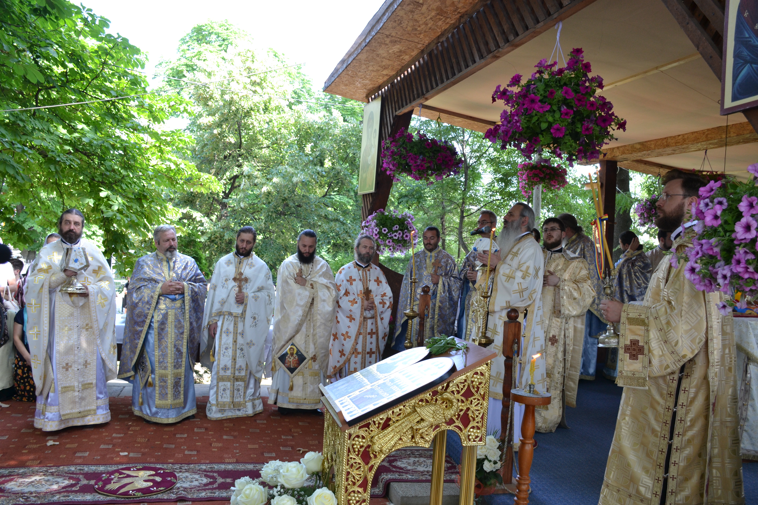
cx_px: 379
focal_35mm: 30
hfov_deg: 61.9
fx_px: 632
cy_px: 252
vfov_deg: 43.6
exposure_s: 1/80
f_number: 5.6
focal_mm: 20
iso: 400
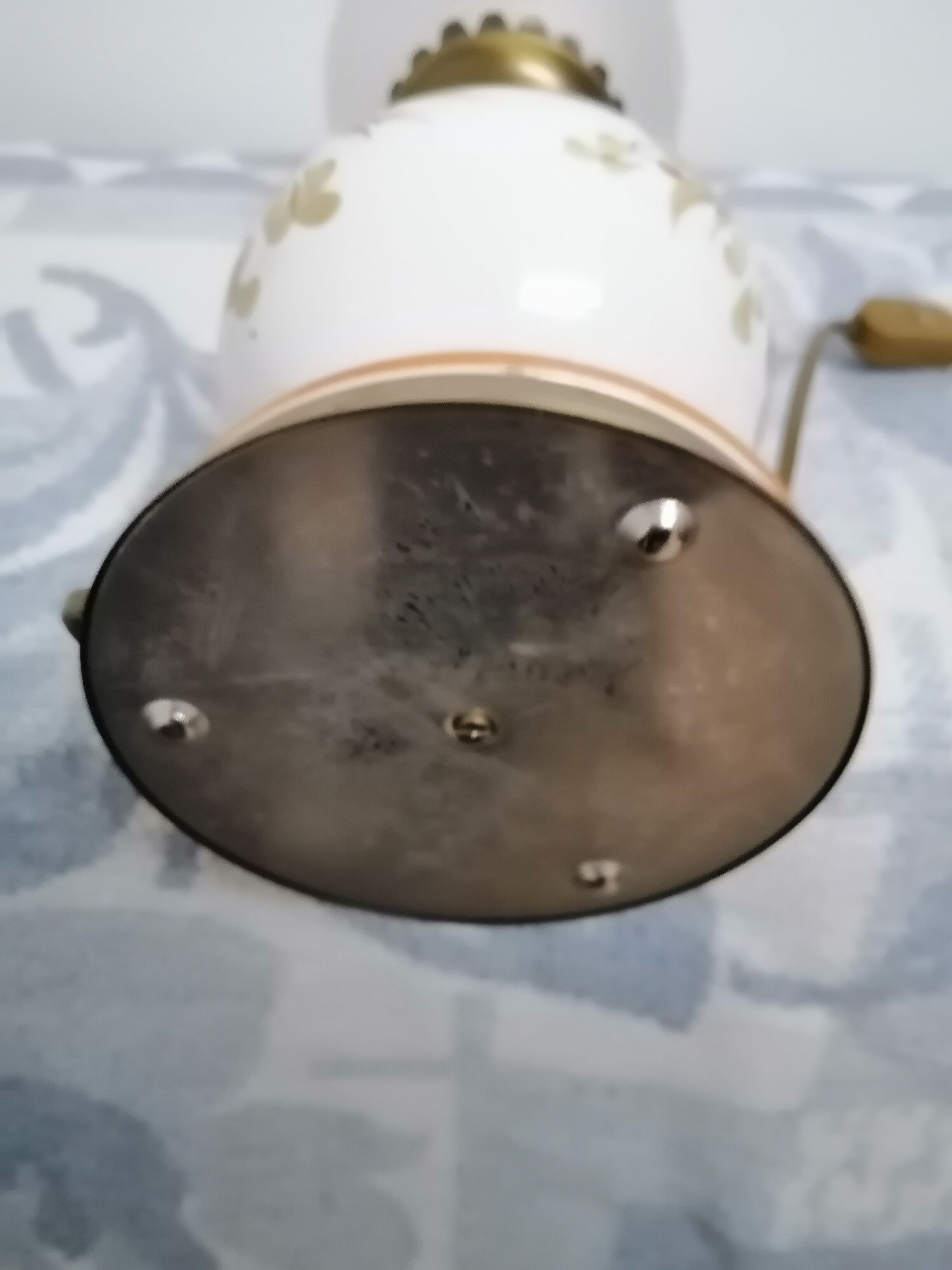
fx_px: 953
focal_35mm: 26
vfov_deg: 67.3
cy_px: 635
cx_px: 476
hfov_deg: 53.1
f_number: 1.8
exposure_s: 1/20
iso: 640
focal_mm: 3.96
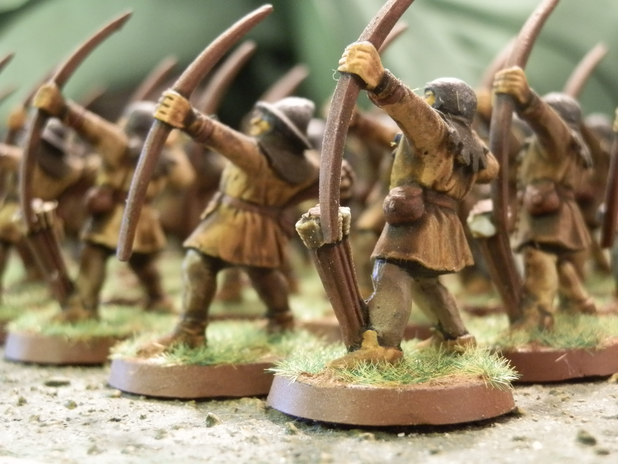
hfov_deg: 31.7
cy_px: 232
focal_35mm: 61
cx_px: 309
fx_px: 1089
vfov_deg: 24.0
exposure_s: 1/8
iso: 400
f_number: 3.7
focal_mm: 10.99
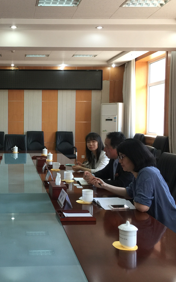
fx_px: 322
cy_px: 139
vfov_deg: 47.2
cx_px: 22
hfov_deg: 29.4
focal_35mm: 42
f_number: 2.2
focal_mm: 4.15
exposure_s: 1/33
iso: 50
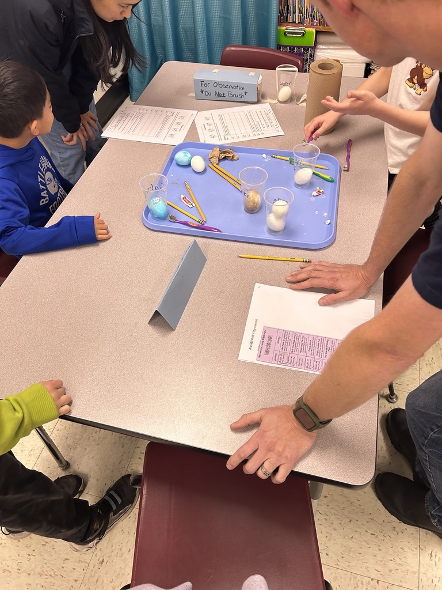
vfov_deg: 67.3
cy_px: 295
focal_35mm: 26
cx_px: 221
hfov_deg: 53.1
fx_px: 443
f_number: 1.5
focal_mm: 5.7
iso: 125
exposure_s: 1/100
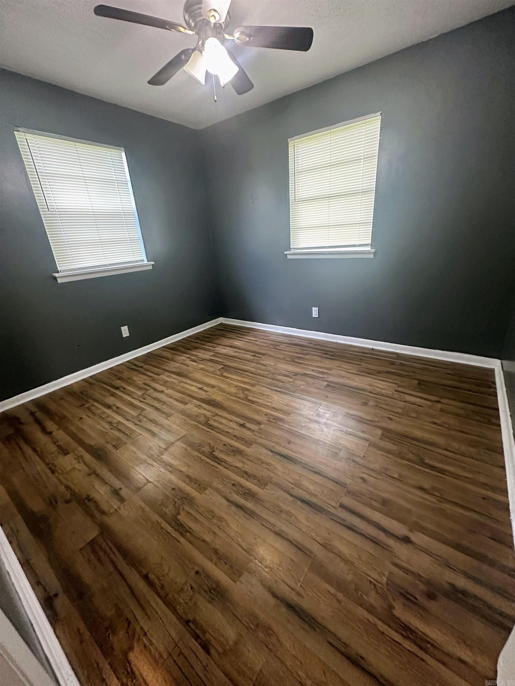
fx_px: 278
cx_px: 258
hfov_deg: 85.7
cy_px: 343
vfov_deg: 102.1
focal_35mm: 14
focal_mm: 2.22
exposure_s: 1/60
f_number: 2.2
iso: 640
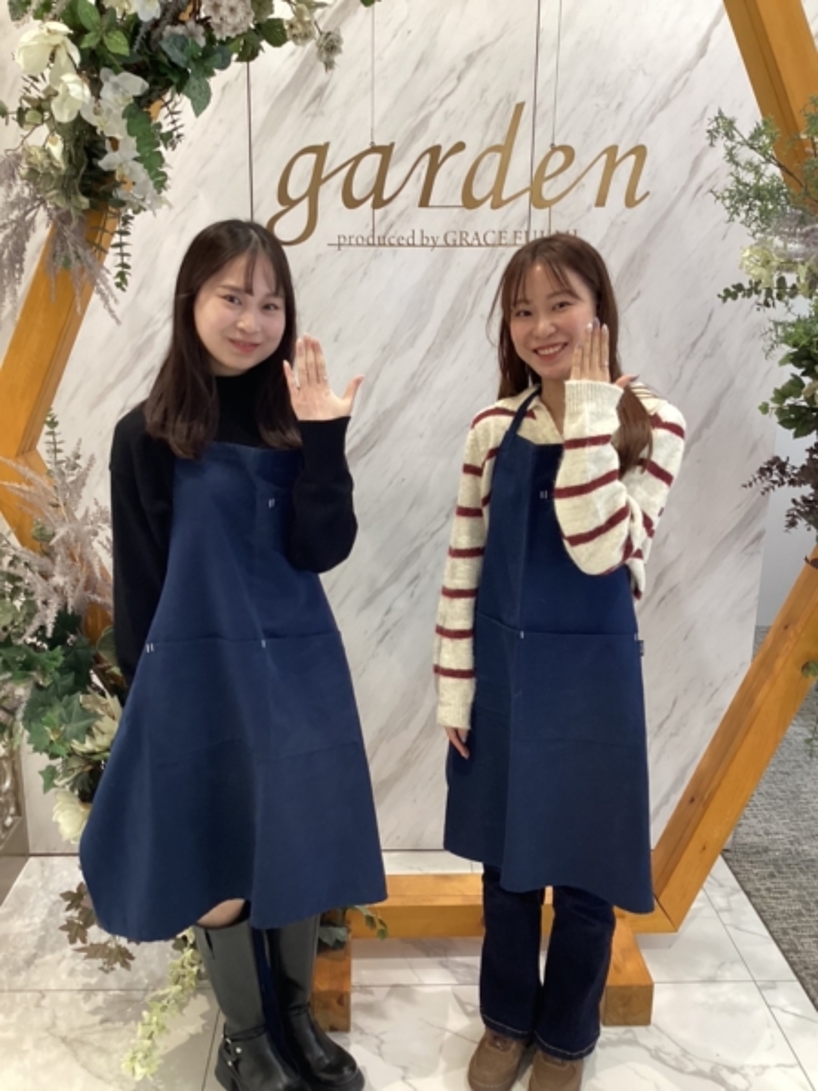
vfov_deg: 58.4
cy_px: 546
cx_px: 409
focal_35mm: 31
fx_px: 977
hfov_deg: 45.4
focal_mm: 3.3
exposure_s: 1/60
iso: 160
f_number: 2.4
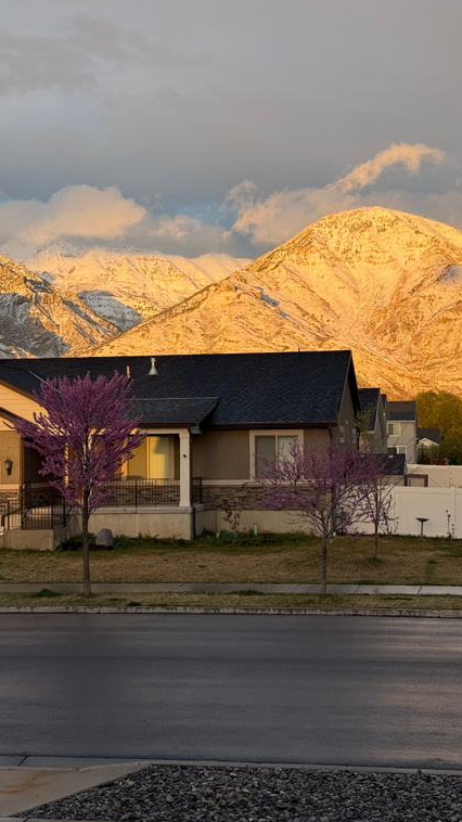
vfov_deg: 39.2
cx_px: 281
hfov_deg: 22.6
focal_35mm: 53
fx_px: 1155
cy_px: 409
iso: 64
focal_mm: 6.76
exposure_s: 1/687
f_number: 1.78
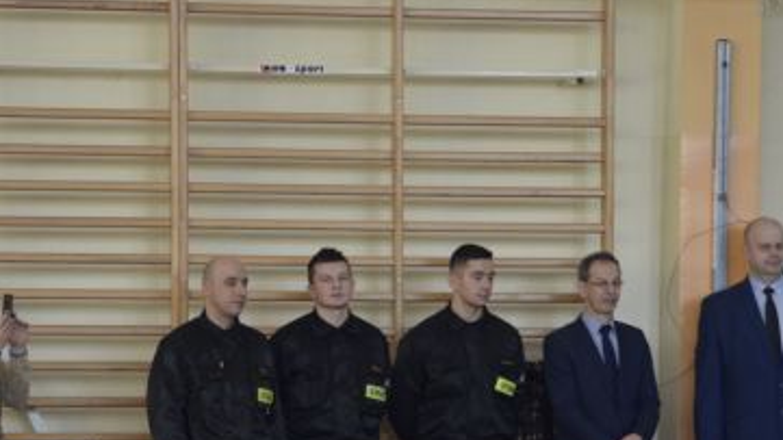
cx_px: 380
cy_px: 407
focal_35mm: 139
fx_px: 2886
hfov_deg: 15.5
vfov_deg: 8.7
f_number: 3.5
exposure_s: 1/250
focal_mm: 50
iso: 640
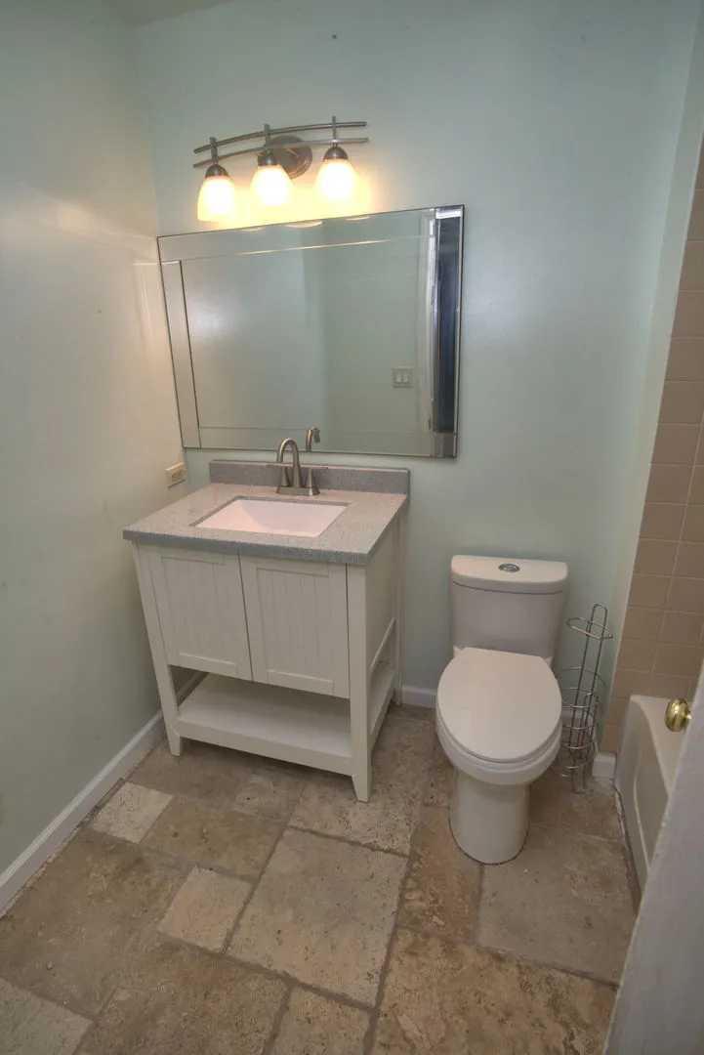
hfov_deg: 70.5
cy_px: 528
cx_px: 352
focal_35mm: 17
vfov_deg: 93.3
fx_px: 498
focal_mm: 17
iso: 1250
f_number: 16
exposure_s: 1/50
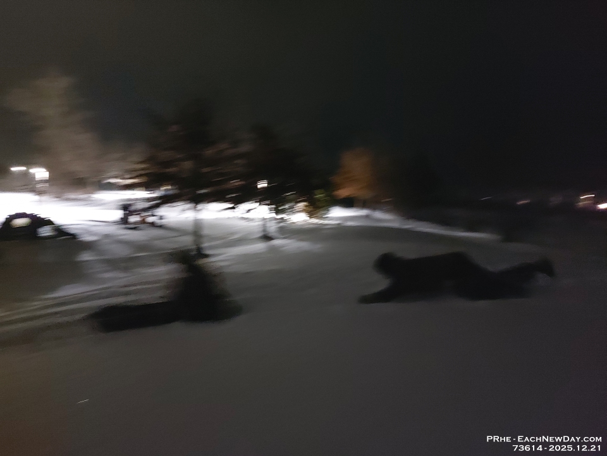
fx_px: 421
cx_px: 304
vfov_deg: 56.8
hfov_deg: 71.6
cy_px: 228
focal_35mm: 24
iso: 2500
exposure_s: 1/10
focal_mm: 5.23
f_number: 1.8
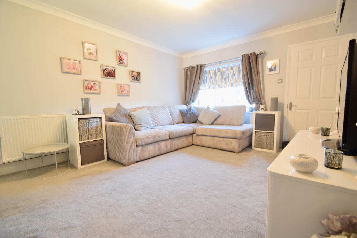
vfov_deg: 77.3
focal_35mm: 15
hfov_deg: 100.4
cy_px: 119
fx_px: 149
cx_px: 178
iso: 800
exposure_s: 1/15
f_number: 4.5
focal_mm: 10
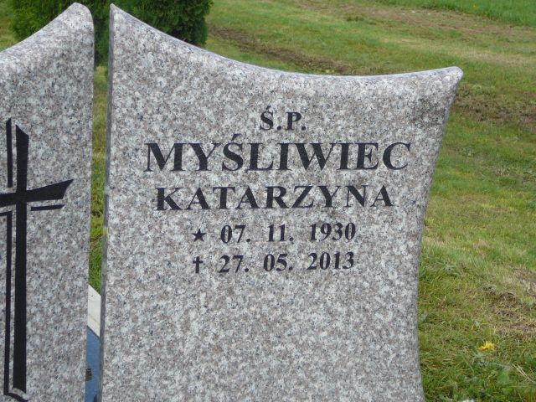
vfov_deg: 19.1
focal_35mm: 77
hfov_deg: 25.3
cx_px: 268
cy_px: 201
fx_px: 1192
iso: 80
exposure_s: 1/400
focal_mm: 11.5
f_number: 3.7
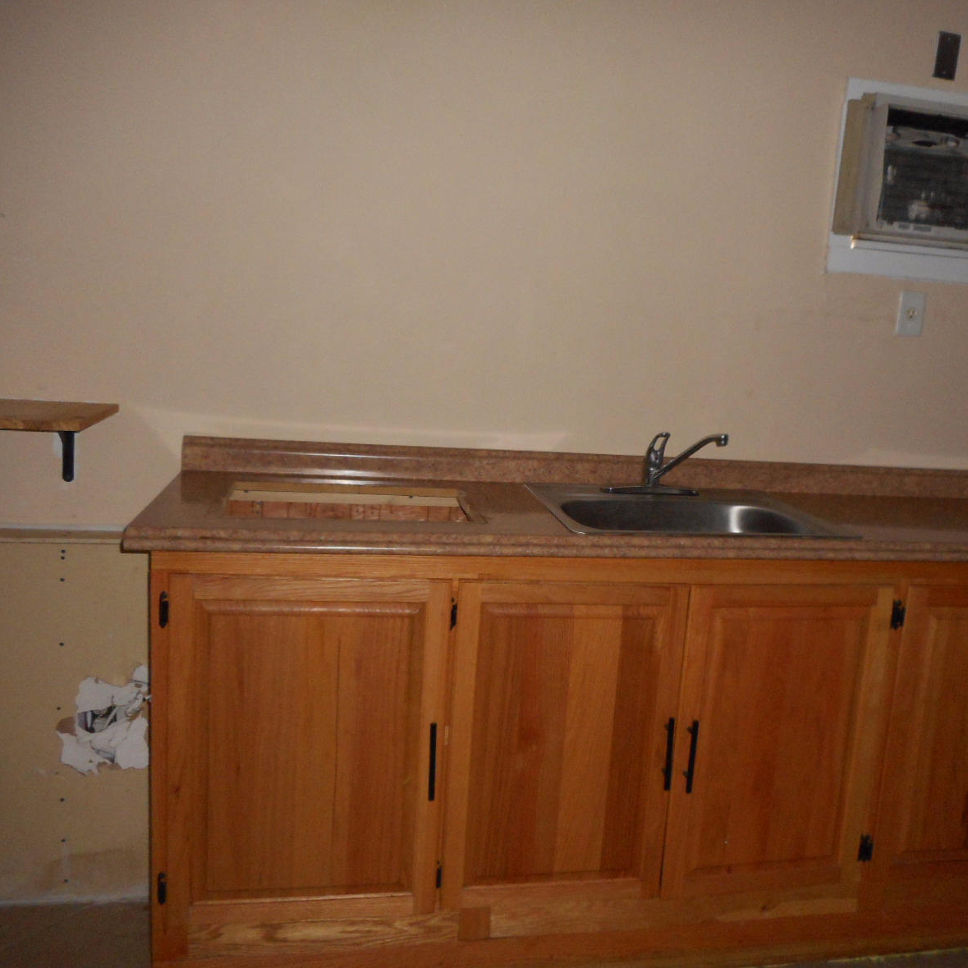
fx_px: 949
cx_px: 576
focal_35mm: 30
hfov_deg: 53.7
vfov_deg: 54.0
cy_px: 492
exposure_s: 1/25
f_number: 3.7
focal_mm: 4.5
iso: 250
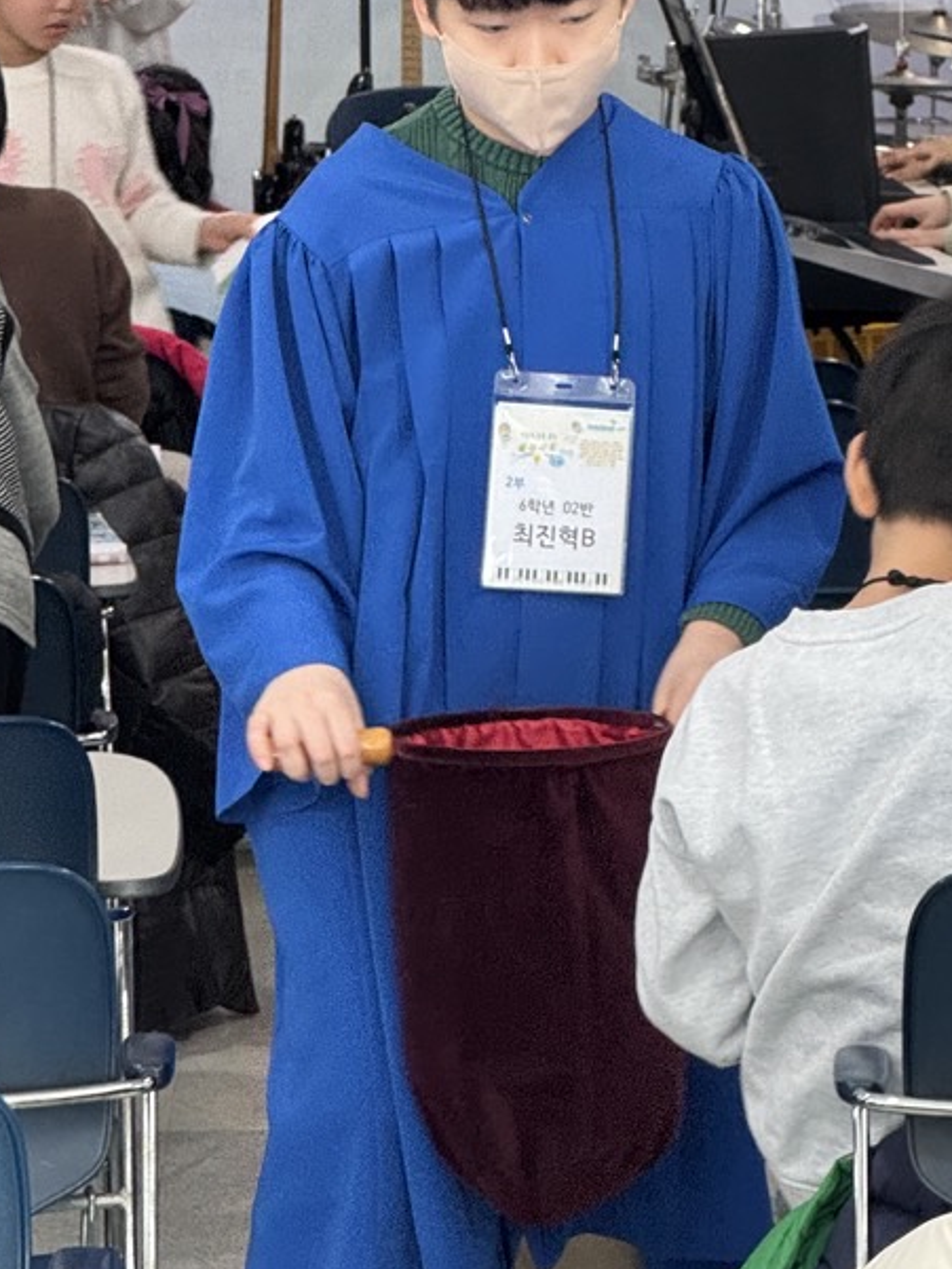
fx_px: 6012
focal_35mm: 164
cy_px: 61
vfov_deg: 11.9
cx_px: 547
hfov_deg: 9.1
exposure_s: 1/60
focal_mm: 9
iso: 250
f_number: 2.8
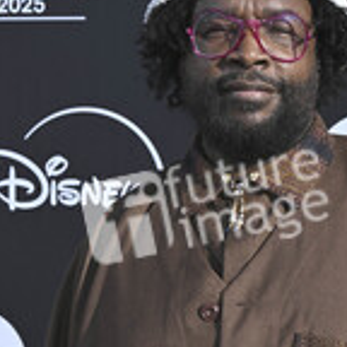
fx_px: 1690
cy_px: 328
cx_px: 275
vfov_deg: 11.6
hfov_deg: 11.7
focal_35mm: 149
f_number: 10
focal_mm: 63
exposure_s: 1/320
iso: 160
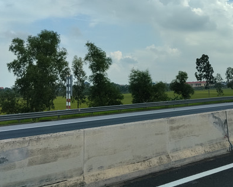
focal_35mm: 36
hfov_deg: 49.9
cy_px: 91
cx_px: 141
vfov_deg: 41.2
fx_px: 248
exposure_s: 1/1400
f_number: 1.8
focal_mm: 4.22
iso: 50
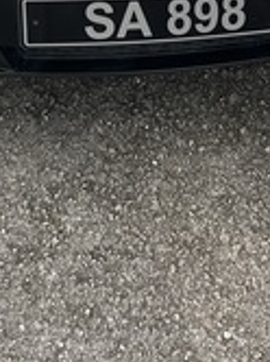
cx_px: 102
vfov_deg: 17.2
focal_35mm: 94
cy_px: -283
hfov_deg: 15.7
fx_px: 980
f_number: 1.5
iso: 50
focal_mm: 5.7
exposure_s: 1/808
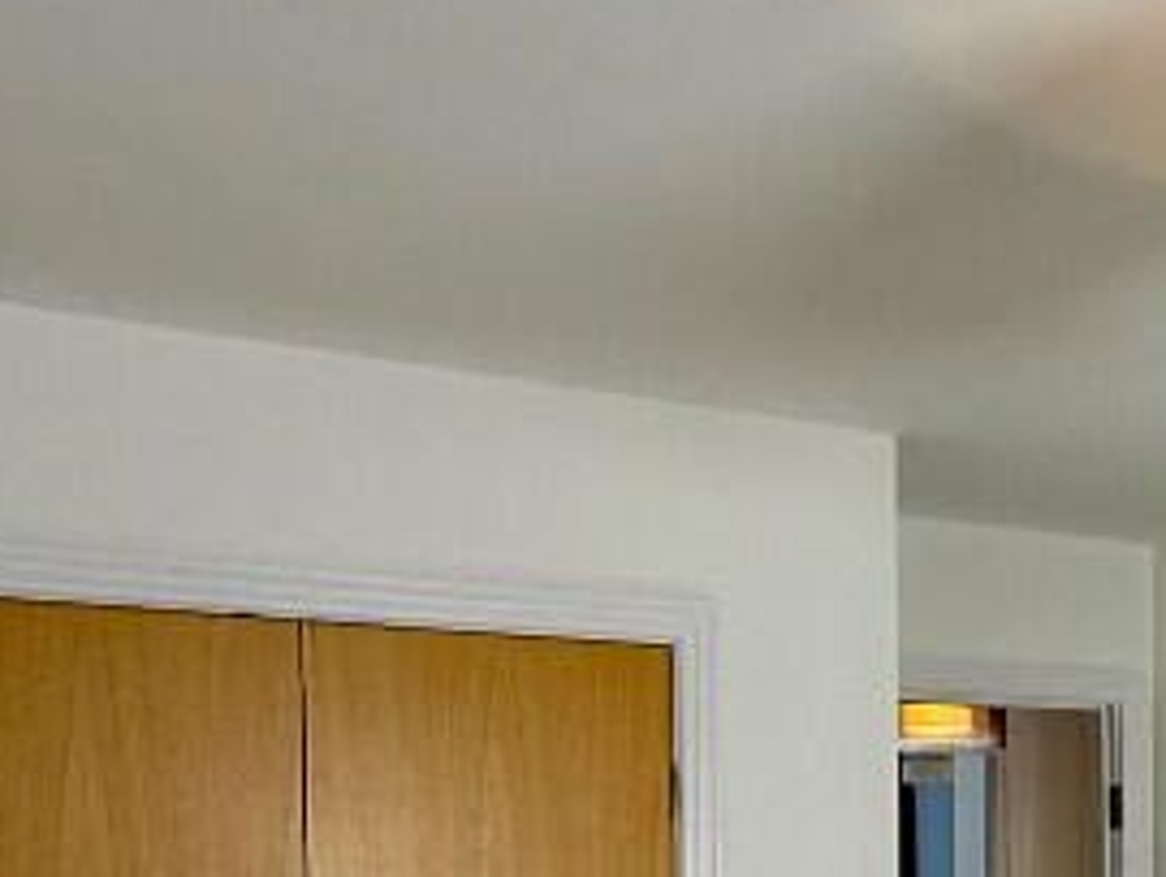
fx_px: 1787
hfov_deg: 31.2
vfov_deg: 25.9
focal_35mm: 53
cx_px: 1352
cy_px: 912
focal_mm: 2.22
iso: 64
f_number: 2.2
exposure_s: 1/99
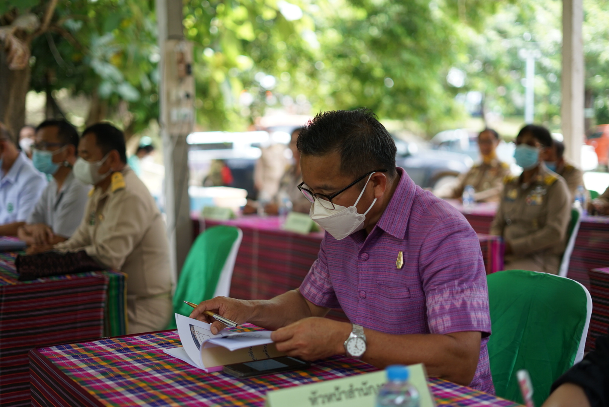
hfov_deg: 39.6
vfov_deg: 27.0
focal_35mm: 50
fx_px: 846
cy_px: 204
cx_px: 304
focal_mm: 50
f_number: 2
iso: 400
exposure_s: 1/800
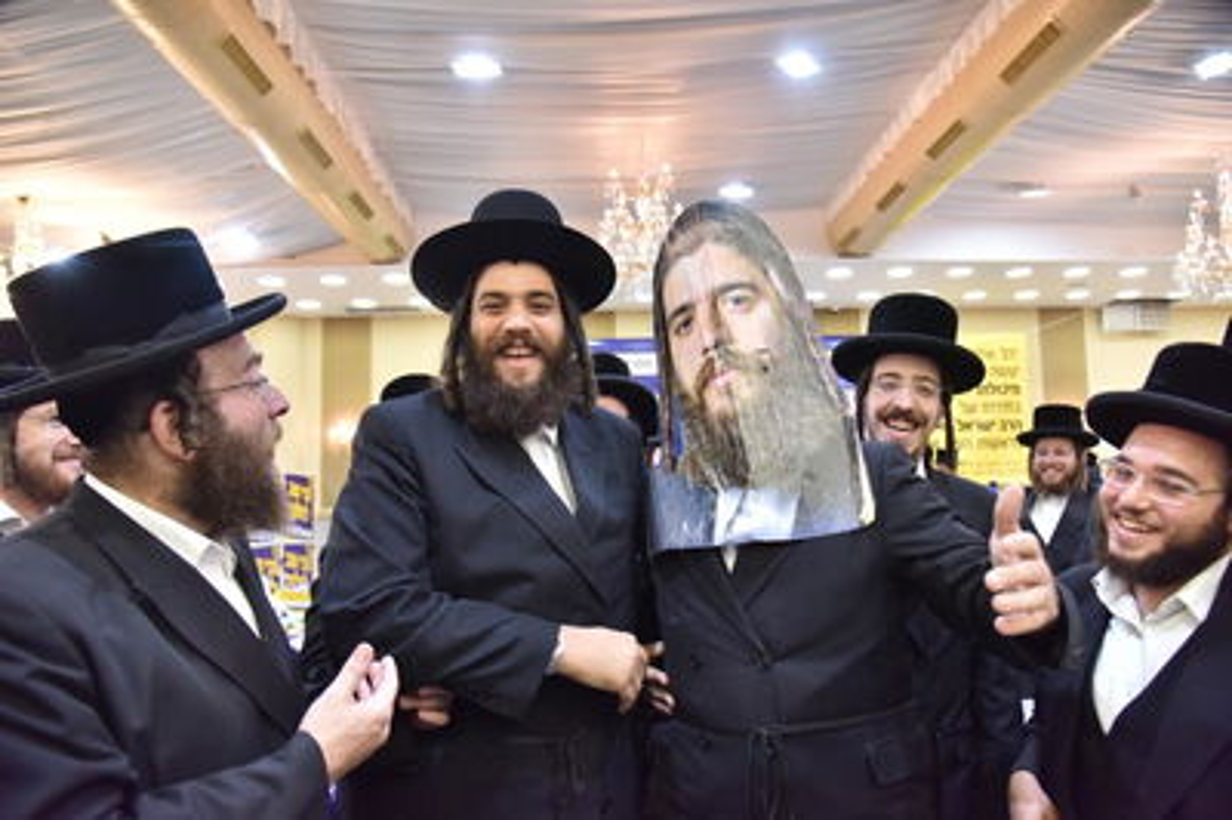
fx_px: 821
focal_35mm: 24
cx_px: 616
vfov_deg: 53.1
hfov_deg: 73.8
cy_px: 410
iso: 1600
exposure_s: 1/320
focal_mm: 24
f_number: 4
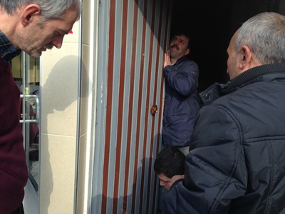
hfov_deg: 55.4
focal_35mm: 33
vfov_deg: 42.9
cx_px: 142
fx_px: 272
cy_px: 107
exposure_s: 1/299
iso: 50
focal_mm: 4.12
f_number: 2.4
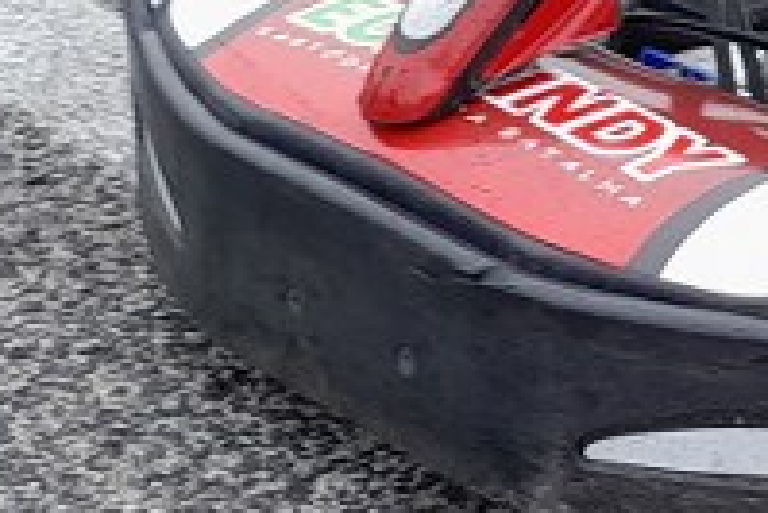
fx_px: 3095
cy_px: -66
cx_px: 1264
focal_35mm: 145
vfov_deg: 9.4
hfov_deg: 13.1
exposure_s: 1/134
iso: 40
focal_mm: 3.98
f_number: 1.8
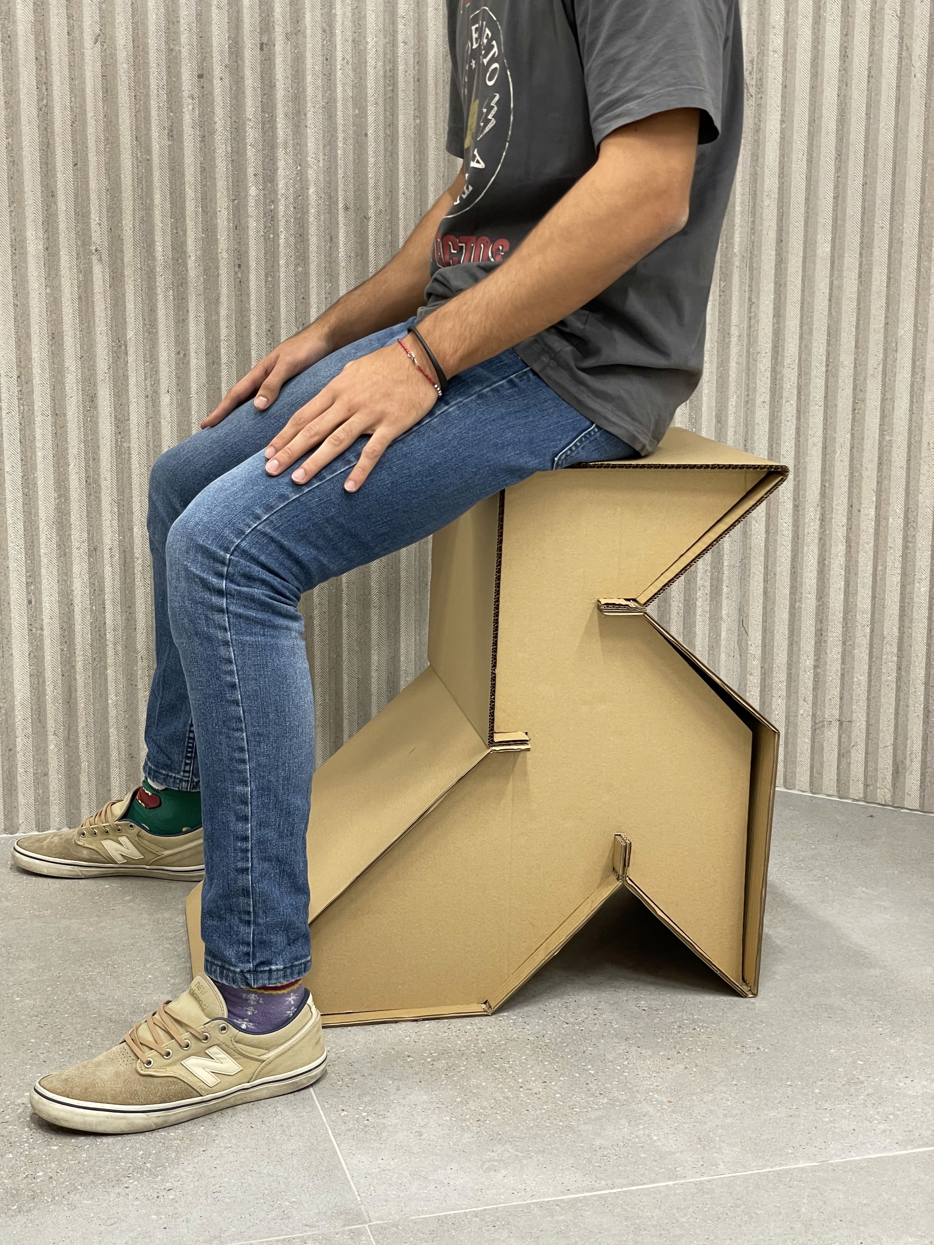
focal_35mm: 52
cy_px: 622
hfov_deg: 28.0
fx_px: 1871
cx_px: 467
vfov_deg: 36.8
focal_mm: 6
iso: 125
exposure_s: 1/50
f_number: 2
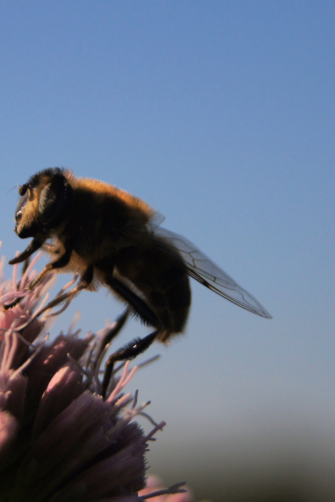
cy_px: 251
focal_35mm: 184
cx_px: 82
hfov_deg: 7.5
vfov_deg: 11.2
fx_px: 2568
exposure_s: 1/800
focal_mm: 55
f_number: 5.6
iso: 100
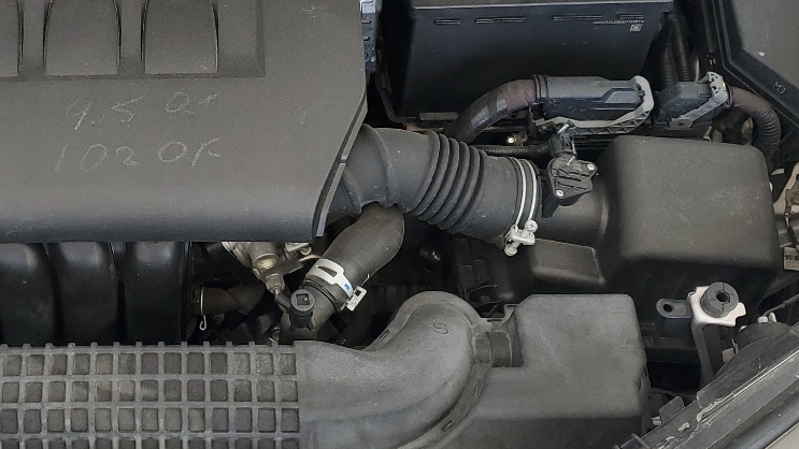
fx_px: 1292
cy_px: 145
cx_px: 177
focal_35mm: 61
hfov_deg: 33.5
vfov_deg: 19.7
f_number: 1.5
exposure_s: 1/141
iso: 50
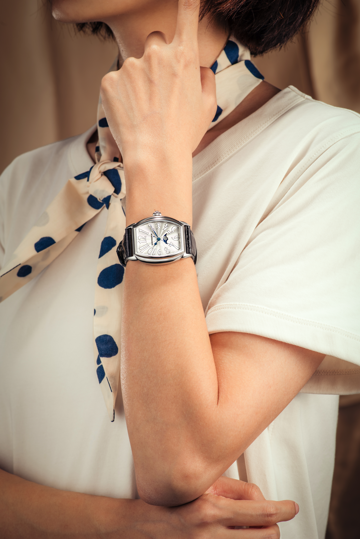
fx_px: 1574
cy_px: 270
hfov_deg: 13.1
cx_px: 180
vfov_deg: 19.5
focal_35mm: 105
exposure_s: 1/125
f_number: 11
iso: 31
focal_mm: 105
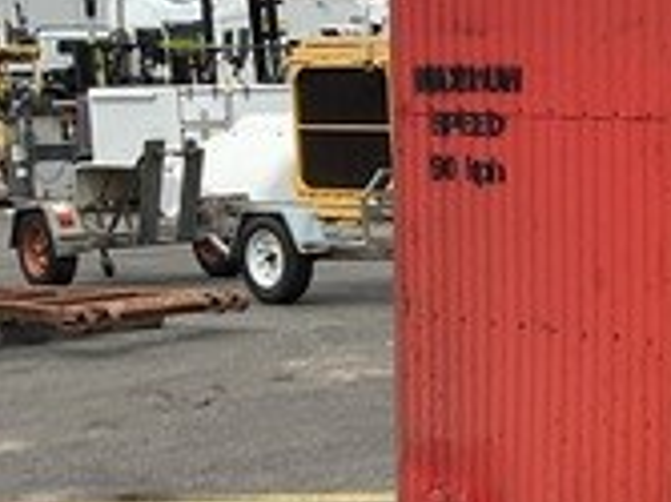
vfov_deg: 13.3
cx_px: 896
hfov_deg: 16.6
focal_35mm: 111
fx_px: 2150
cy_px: 337
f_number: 1.8
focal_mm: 3
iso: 16
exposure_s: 1/2058
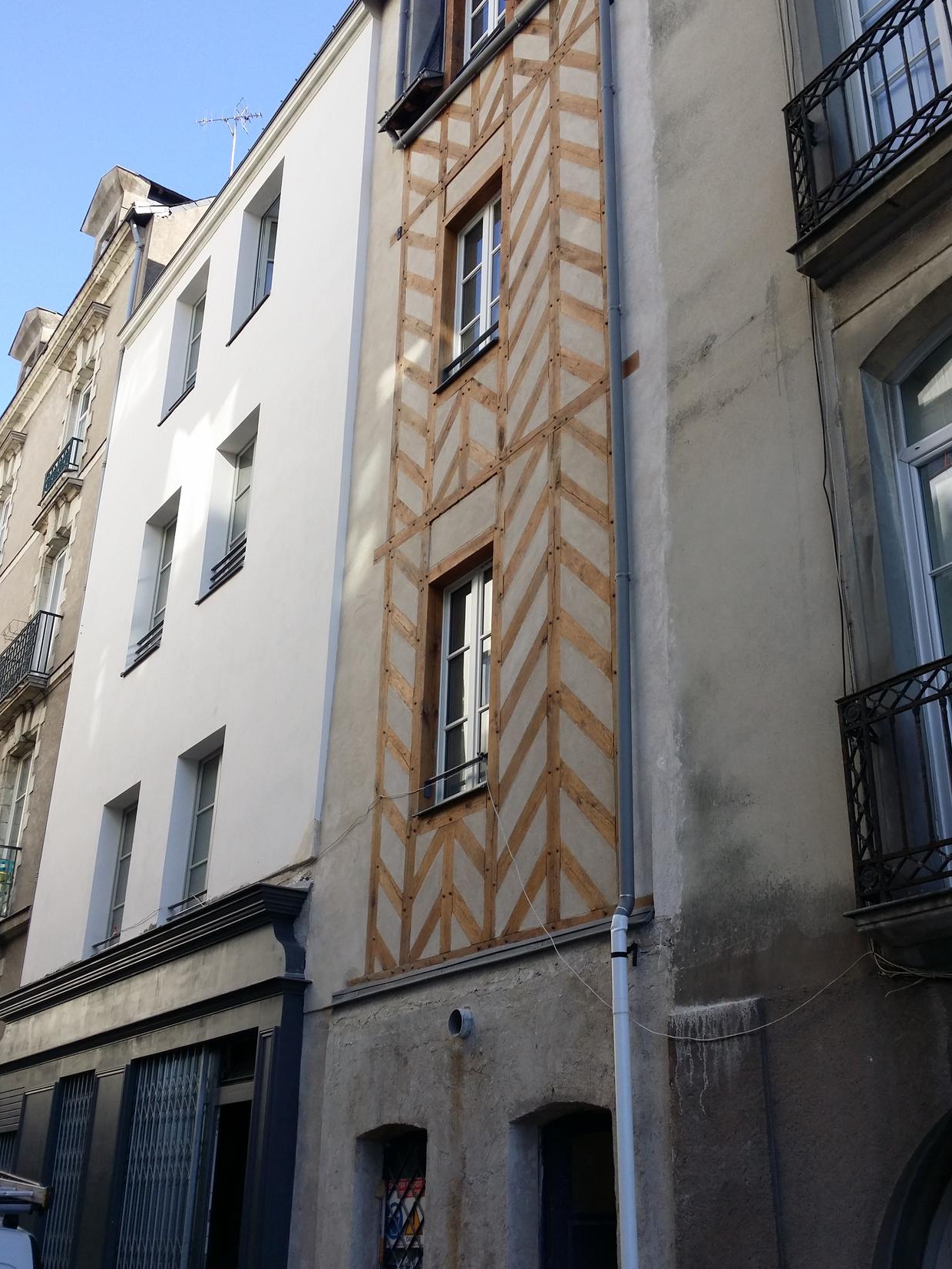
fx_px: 1320
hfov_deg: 39.6
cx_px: 511
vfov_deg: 51.3
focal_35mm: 36
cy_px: 580
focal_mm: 4.13
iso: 50
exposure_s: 1/311
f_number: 2.2
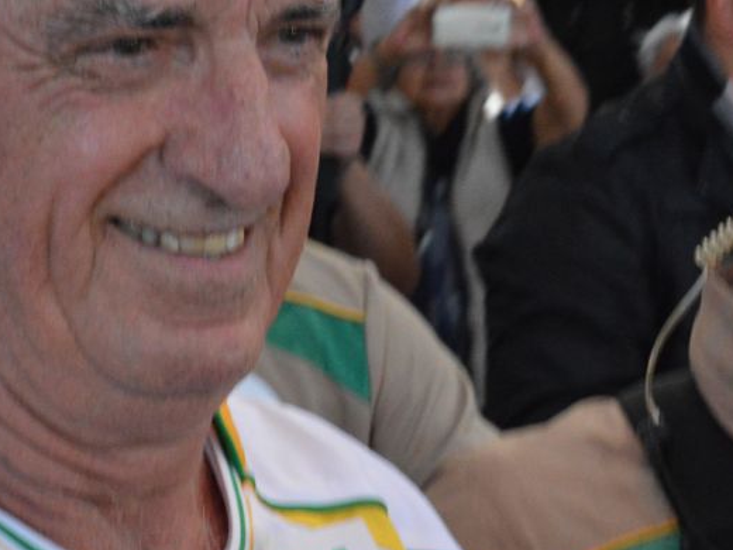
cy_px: 133
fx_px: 3663
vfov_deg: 8.6
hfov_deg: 11.4
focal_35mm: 173
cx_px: 560
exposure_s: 1/125
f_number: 14
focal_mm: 52
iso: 3200
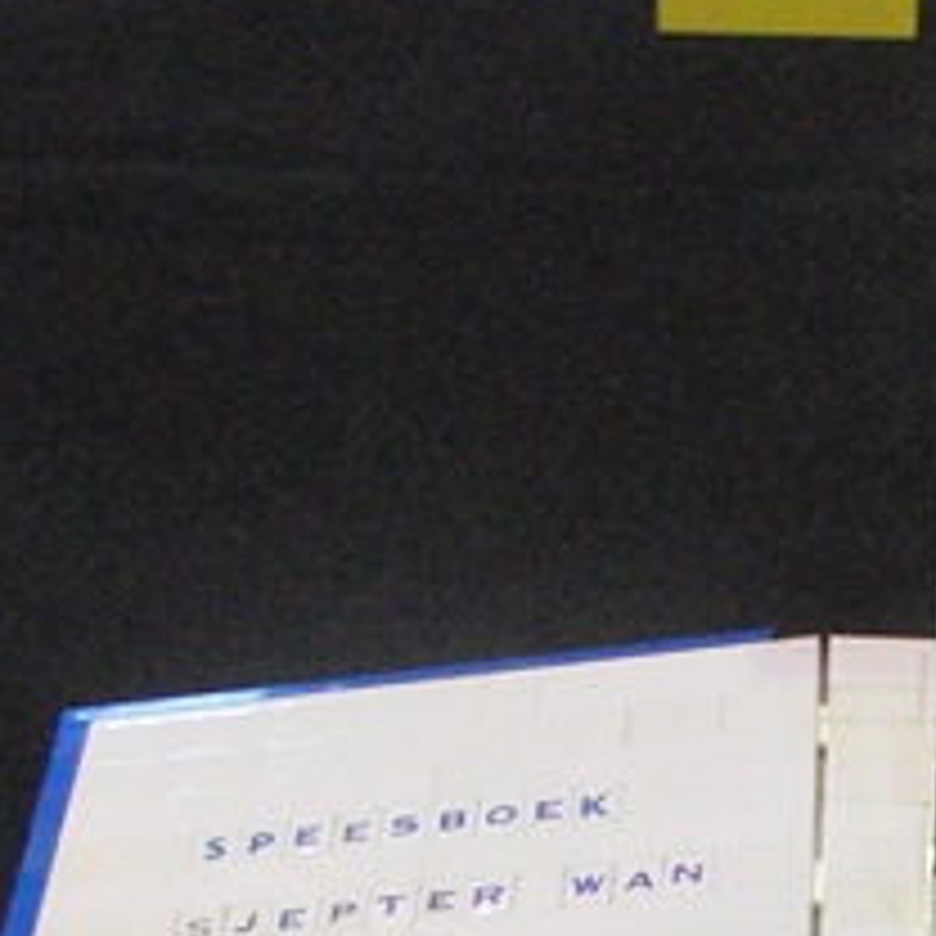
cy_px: 621
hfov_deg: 15.0
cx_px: 1030
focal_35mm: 113
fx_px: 3457
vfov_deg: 15.4
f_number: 2.8
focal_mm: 4.6
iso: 400
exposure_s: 1/60
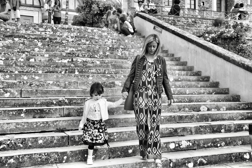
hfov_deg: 48.5
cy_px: 84
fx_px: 280
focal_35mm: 40
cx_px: 126
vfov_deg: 33.4
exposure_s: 1/30
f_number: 10
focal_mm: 27
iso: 50
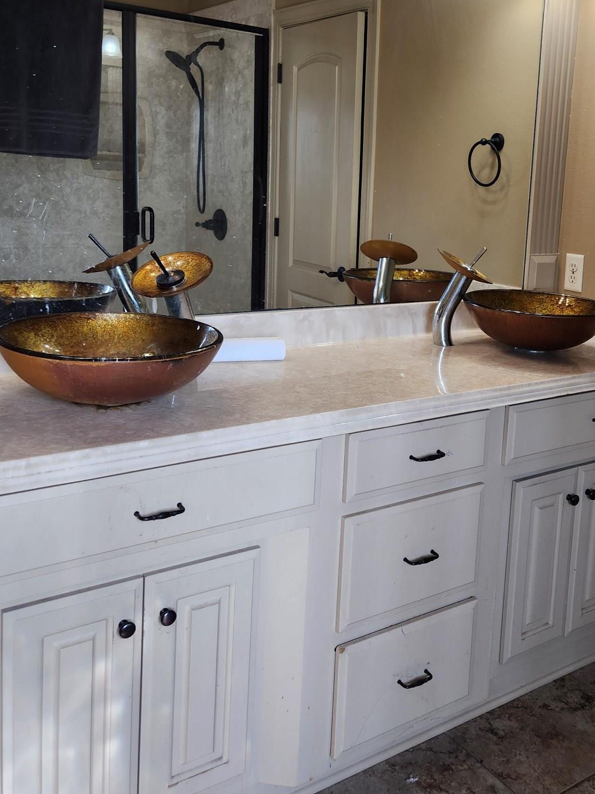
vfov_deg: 49.6
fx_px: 848
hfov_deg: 38.1
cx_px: 413
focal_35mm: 37
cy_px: 289
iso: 80
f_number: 1.8
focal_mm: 5.4
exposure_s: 1/120
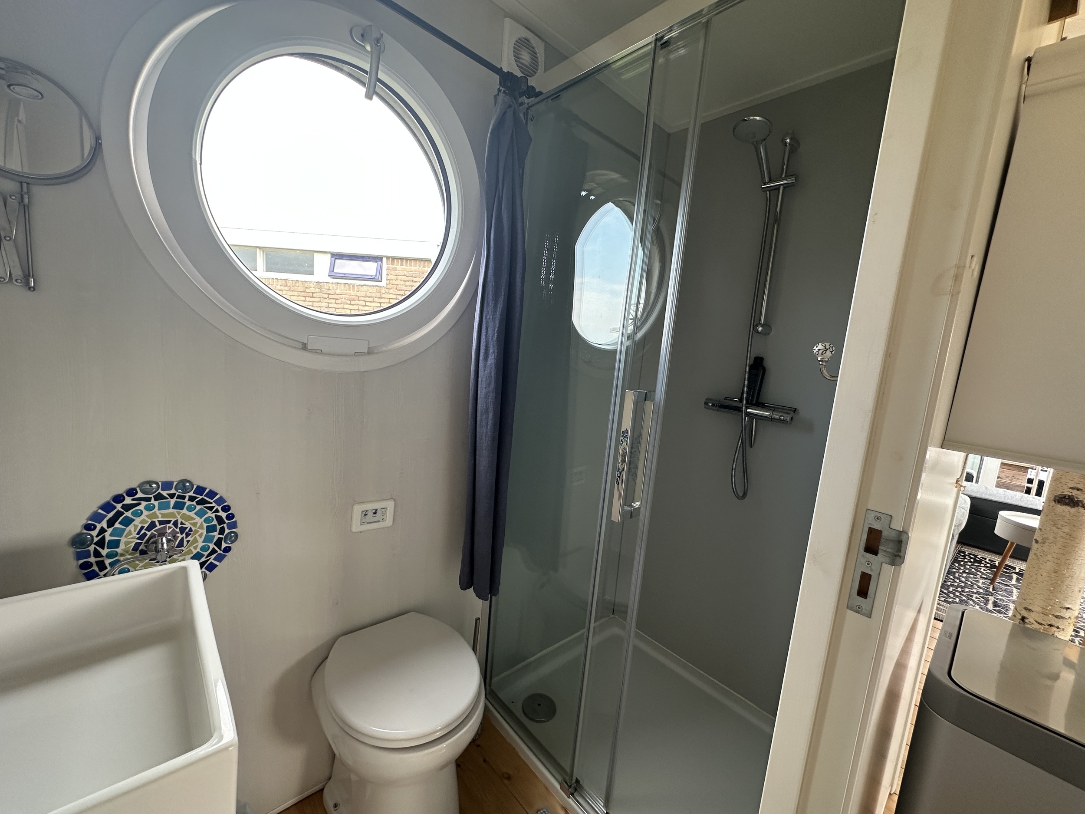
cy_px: 407
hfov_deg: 102.1
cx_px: 542
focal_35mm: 14
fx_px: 439
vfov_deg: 85.7
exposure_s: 1/99
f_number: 2.2
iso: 125
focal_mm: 2.22
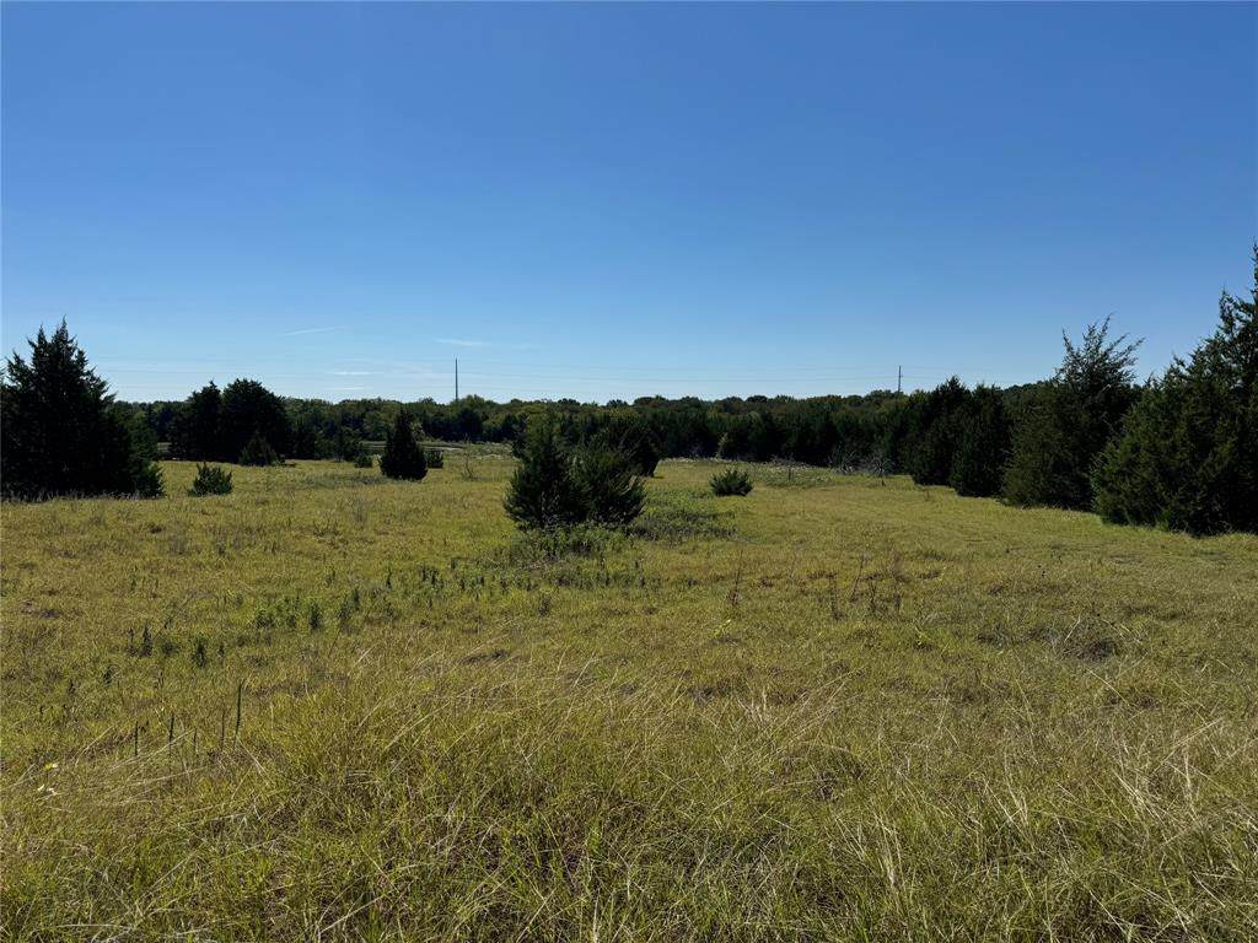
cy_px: 472
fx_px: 872
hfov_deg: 71.6
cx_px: 629
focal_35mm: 24
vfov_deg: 56.8
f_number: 1.78
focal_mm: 6.76
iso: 80
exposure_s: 1/9009
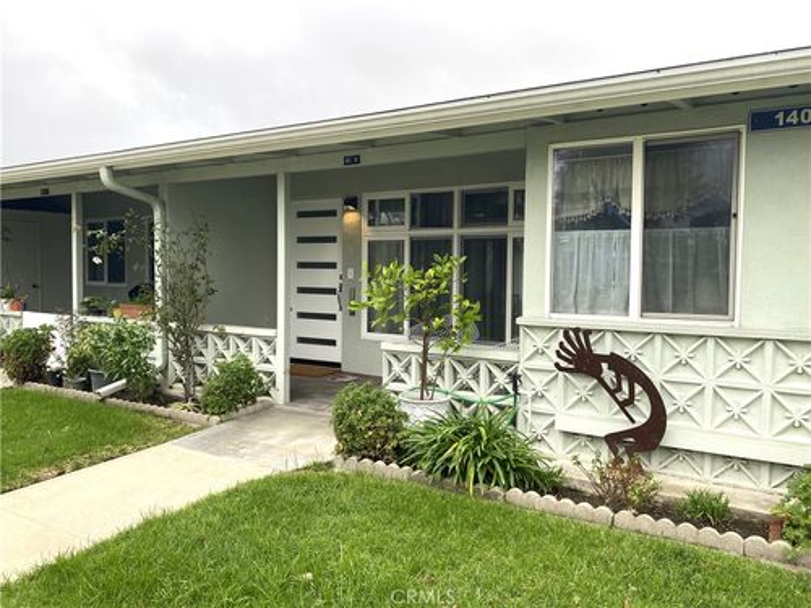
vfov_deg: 53.1
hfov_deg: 67.3
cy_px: 304
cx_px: 406
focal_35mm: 26
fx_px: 609
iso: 32
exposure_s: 1/196
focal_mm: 4.25
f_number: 1.8
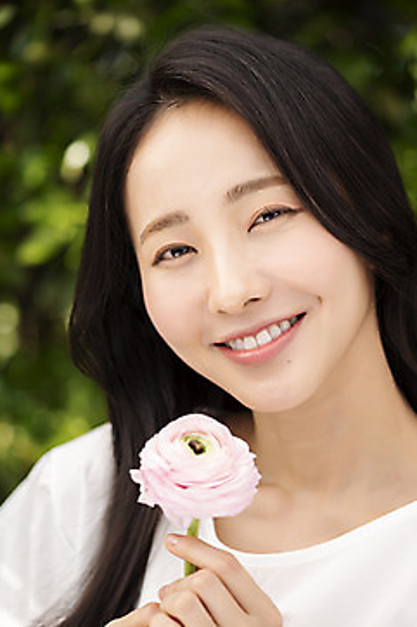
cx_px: 219
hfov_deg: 11.8
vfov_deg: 17.6
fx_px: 2017
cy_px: 317
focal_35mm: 116
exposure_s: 1/400
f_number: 4
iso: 100
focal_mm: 105
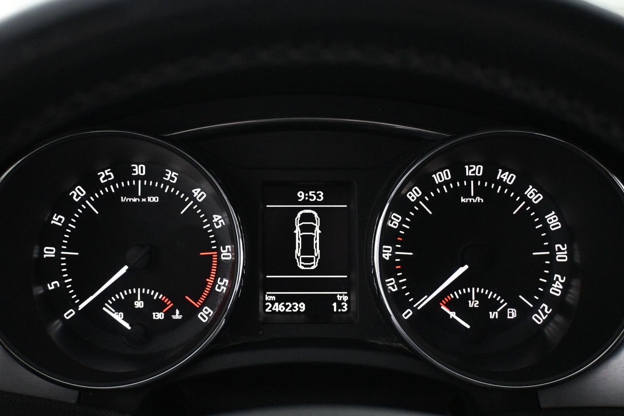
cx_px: 301
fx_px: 802
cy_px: 213
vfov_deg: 29.1
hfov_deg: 42.5
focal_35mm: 46
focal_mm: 27.5
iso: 4000
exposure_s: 1/60
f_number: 4.5
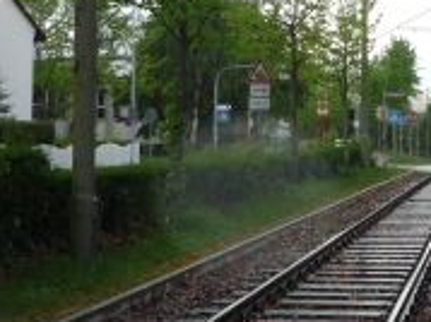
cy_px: 89
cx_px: 455
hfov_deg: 21.8
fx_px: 1070
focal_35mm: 86
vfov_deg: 17.1
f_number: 4
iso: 100
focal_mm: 5.2
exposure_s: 1/125
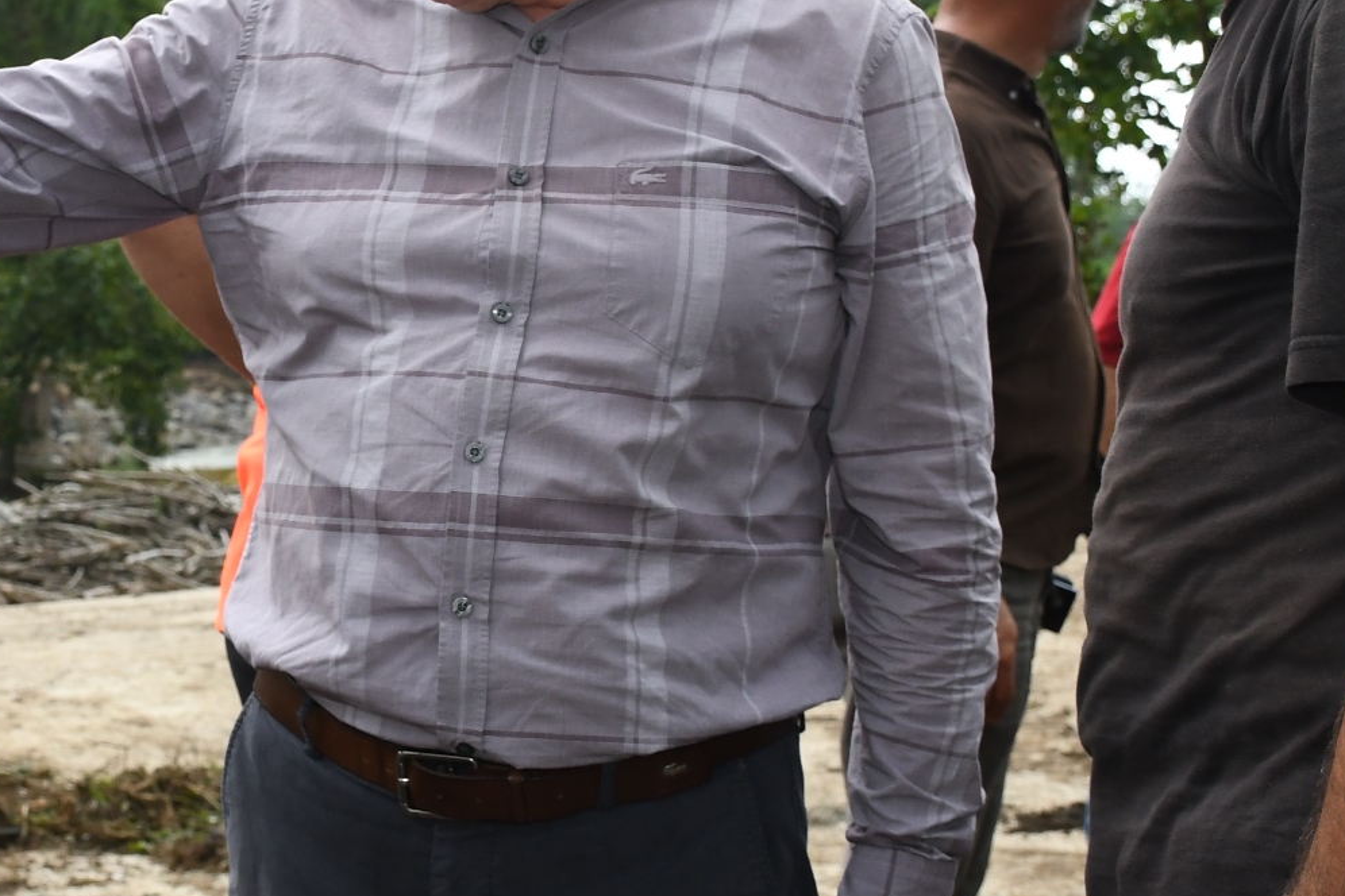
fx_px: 3512
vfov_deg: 14.5
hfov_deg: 21.4
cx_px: 262
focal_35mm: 94
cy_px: 355
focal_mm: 26
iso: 500
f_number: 7.1
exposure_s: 1/250
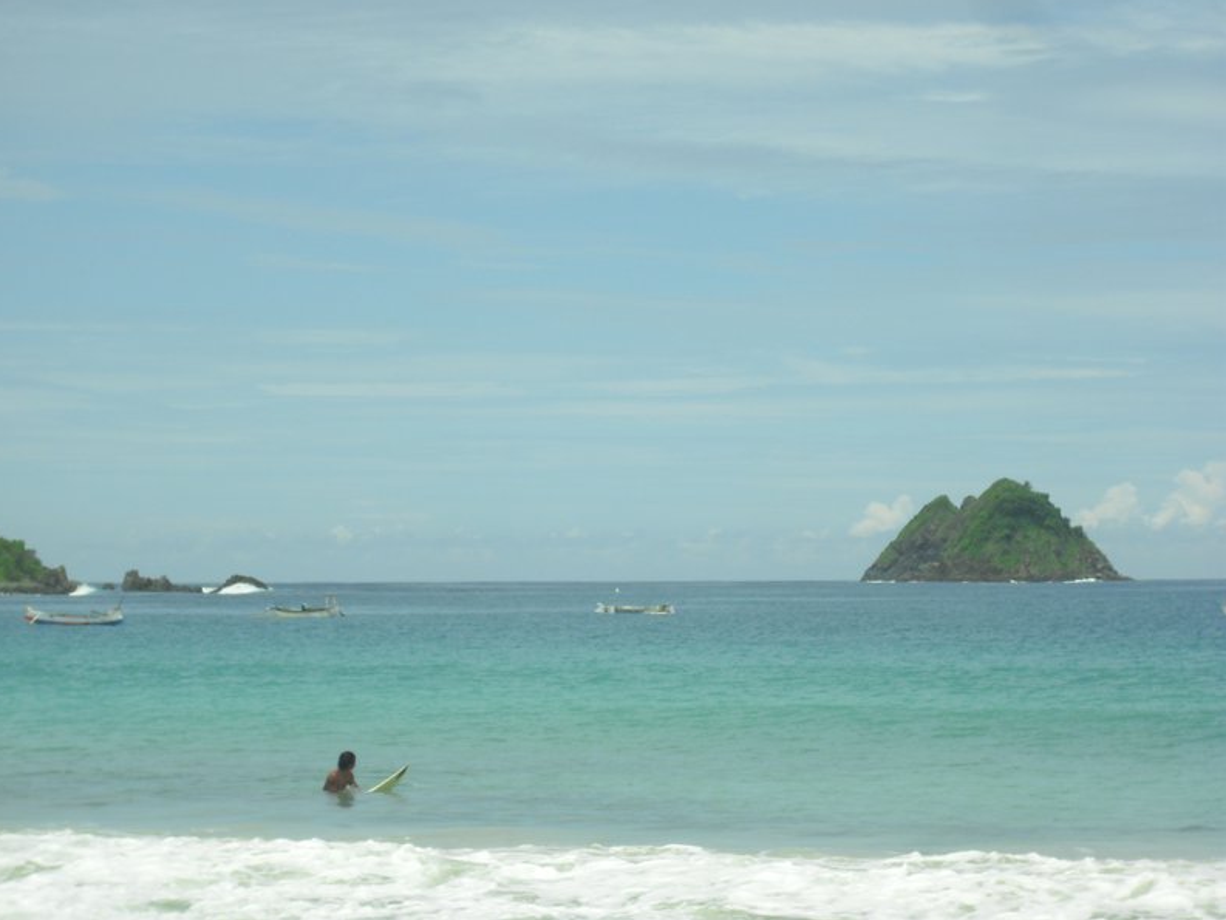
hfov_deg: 17.3
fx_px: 4038
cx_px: 609
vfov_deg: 13.0
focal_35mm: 114
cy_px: 458
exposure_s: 1/125
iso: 100
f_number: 14.7
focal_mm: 18.6
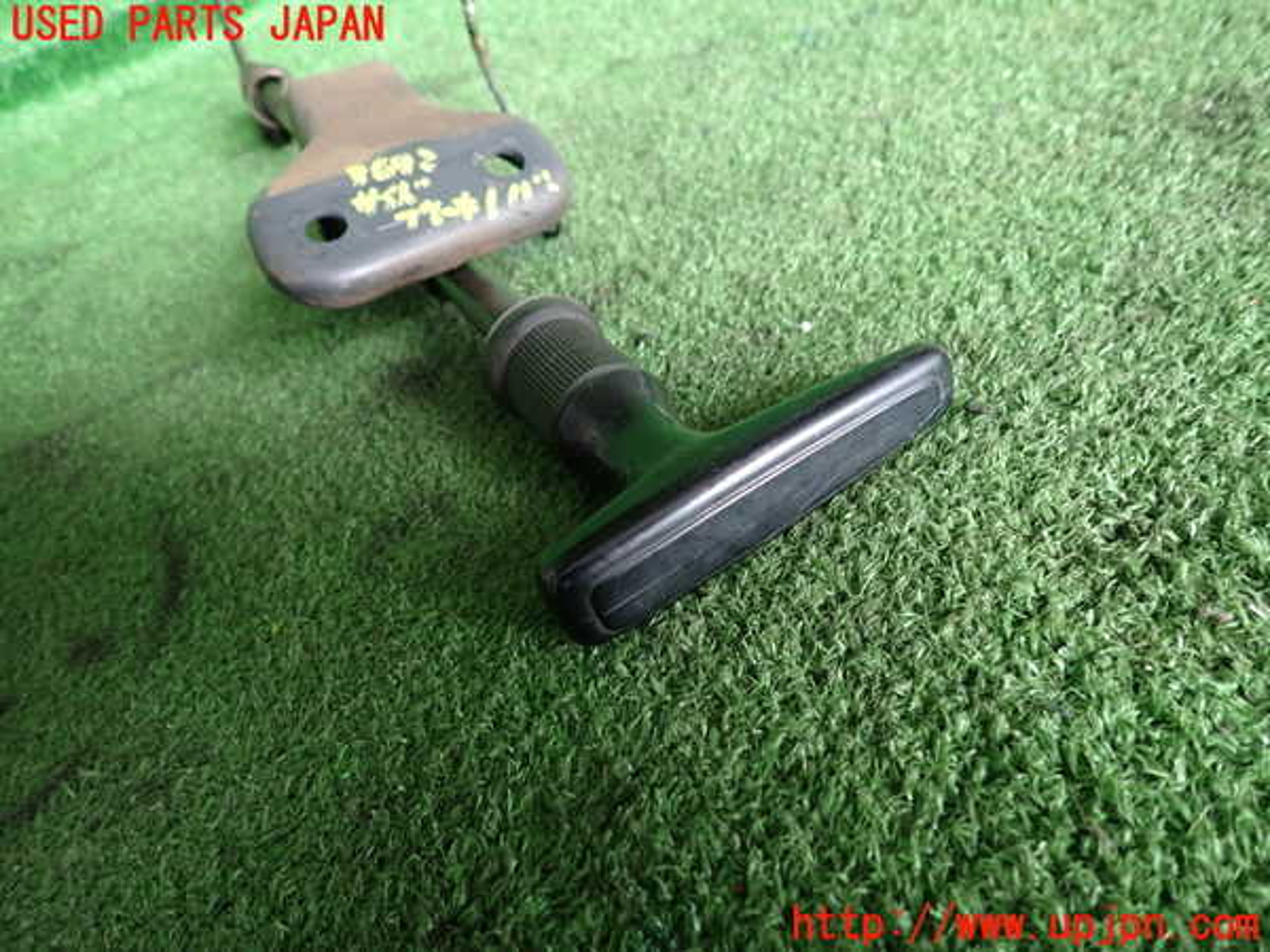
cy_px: 476
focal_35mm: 25
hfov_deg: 69.4
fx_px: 917
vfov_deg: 54.9
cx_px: 635
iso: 200
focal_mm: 4.5
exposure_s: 1/30
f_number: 2
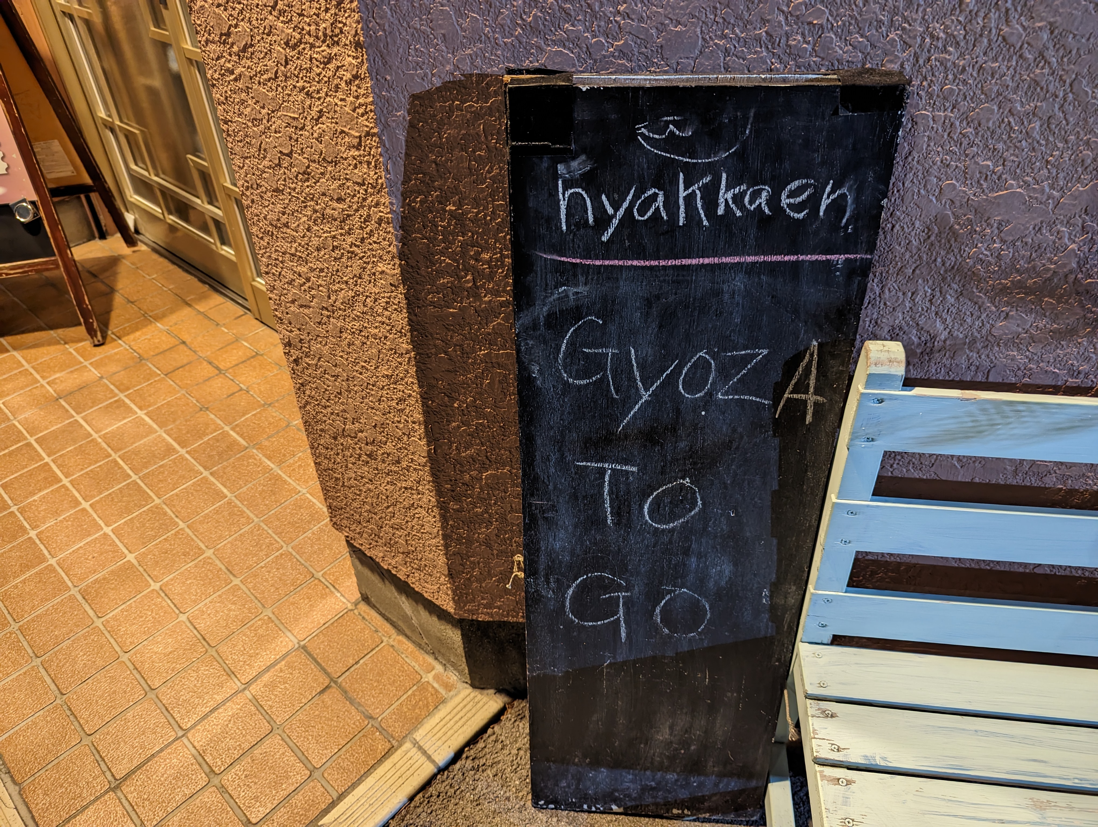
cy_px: 414
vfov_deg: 56.9
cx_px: 549
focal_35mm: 24
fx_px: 762
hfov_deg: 71.5
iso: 742
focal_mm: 6.81
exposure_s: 1/25
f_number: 1.85
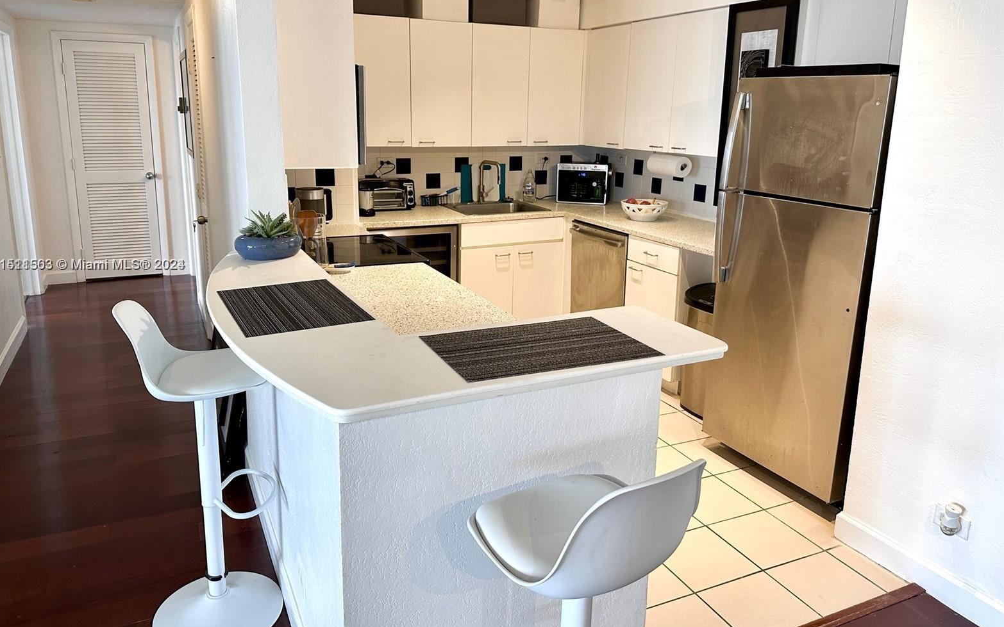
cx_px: 492
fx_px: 711
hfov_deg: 70.4
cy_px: 265
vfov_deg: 47.4
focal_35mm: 26
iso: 160
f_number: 1.78
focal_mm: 6.86
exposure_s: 1/120
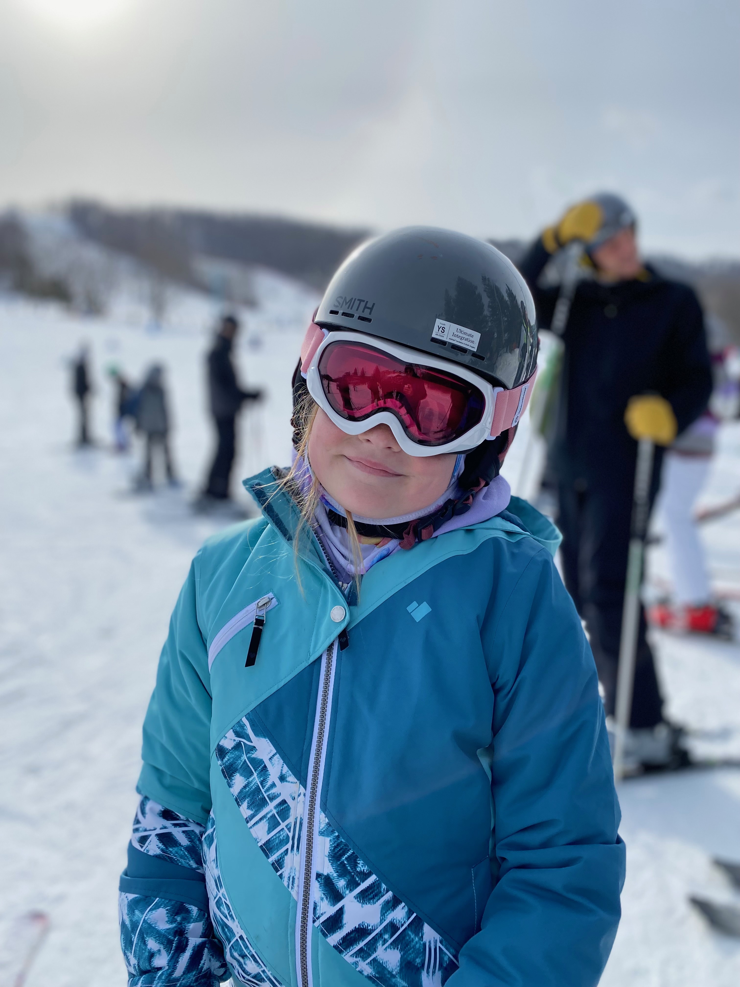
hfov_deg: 53.1
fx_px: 741
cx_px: 370
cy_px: 494
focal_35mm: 26
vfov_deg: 67.3
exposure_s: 1/3300
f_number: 1.8
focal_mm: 4.25
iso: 32
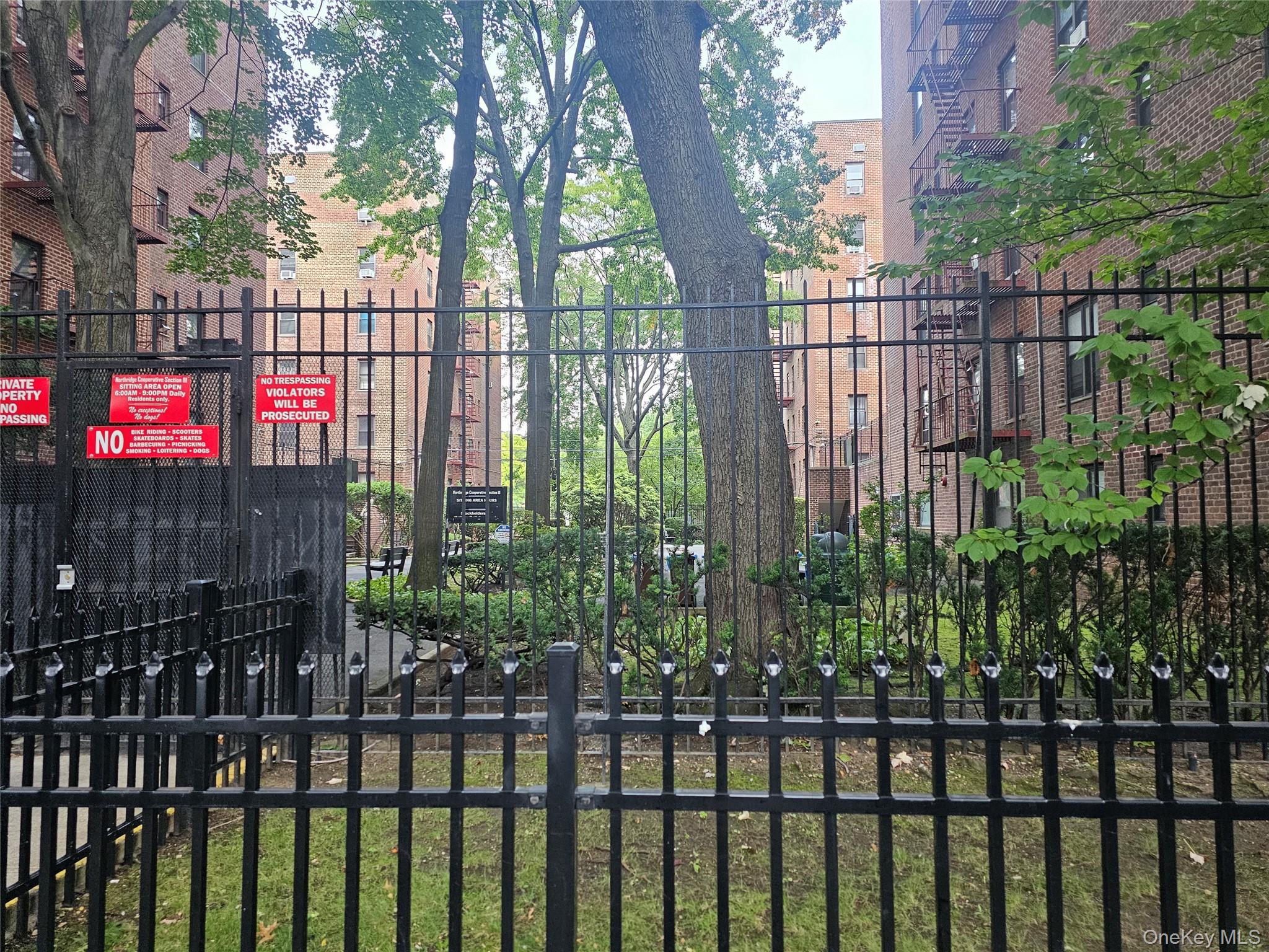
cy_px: 476
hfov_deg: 73.9
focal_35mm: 23
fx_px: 843
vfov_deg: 58.9
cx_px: 634
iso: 320
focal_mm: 6.3
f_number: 1.7
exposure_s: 1/120
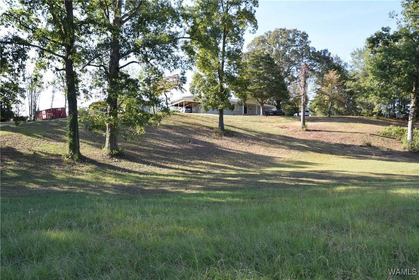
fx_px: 314
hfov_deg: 67.4
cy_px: 140
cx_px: 210
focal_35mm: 27
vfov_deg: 48.0
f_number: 8
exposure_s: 1/200
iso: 400
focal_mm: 18
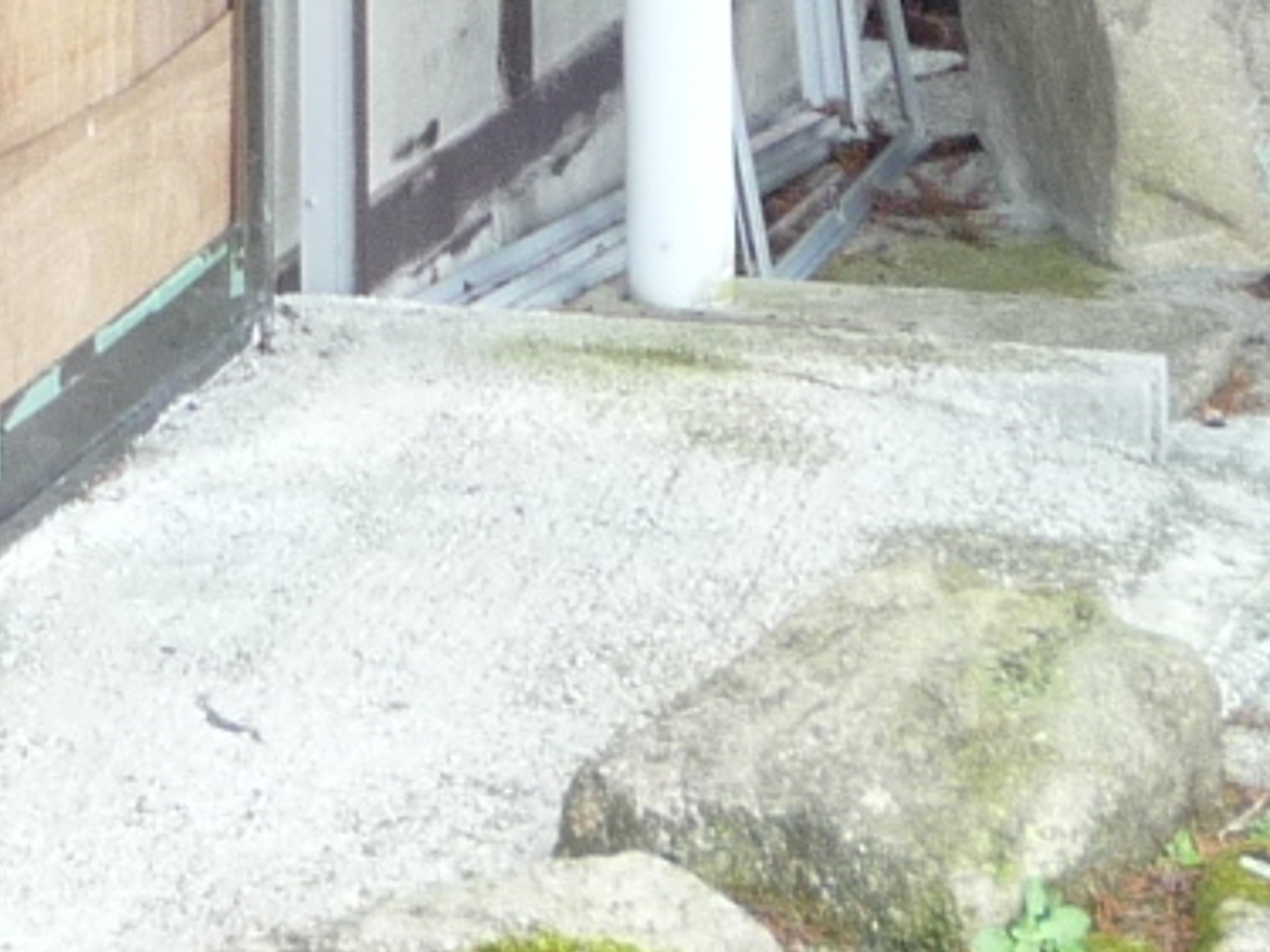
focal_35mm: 164
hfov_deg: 11.9
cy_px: -986
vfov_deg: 8.5
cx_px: 3
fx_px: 6015
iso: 100
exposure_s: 1/40
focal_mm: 5.2
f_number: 3.3
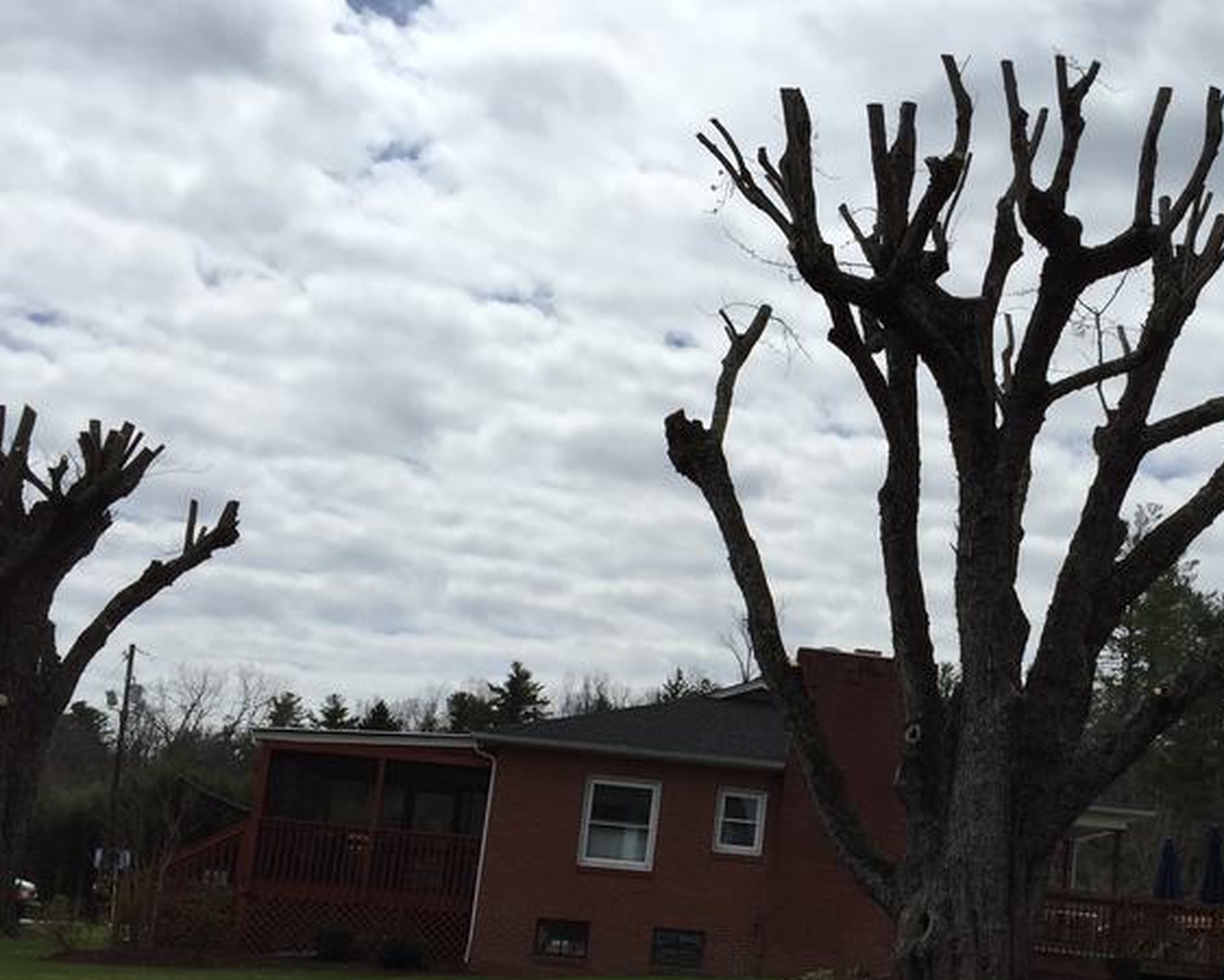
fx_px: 1703
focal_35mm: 47
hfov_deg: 38.3
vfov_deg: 31.7
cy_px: 693
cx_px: 946
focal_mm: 4.15
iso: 32
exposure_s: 1/4950
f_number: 2.2
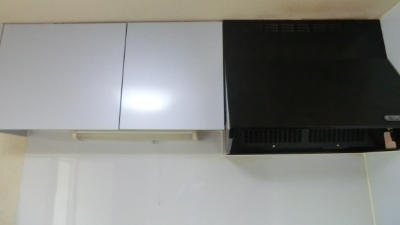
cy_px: 62
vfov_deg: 39.3
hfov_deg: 66.0
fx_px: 308
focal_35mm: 29
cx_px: 203
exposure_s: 1/60
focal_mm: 4.3
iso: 800
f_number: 3.2
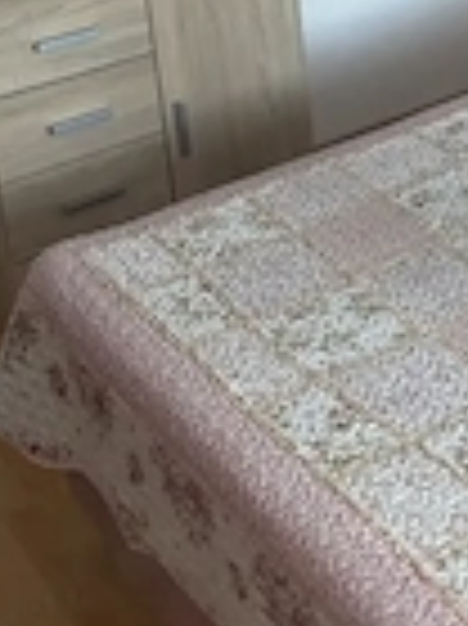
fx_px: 1354
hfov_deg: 18.9
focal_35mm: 75
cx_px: 504
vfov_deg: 24.9
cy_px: 18
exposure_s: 1/24
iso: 50
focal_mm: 4.2
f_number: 1.6
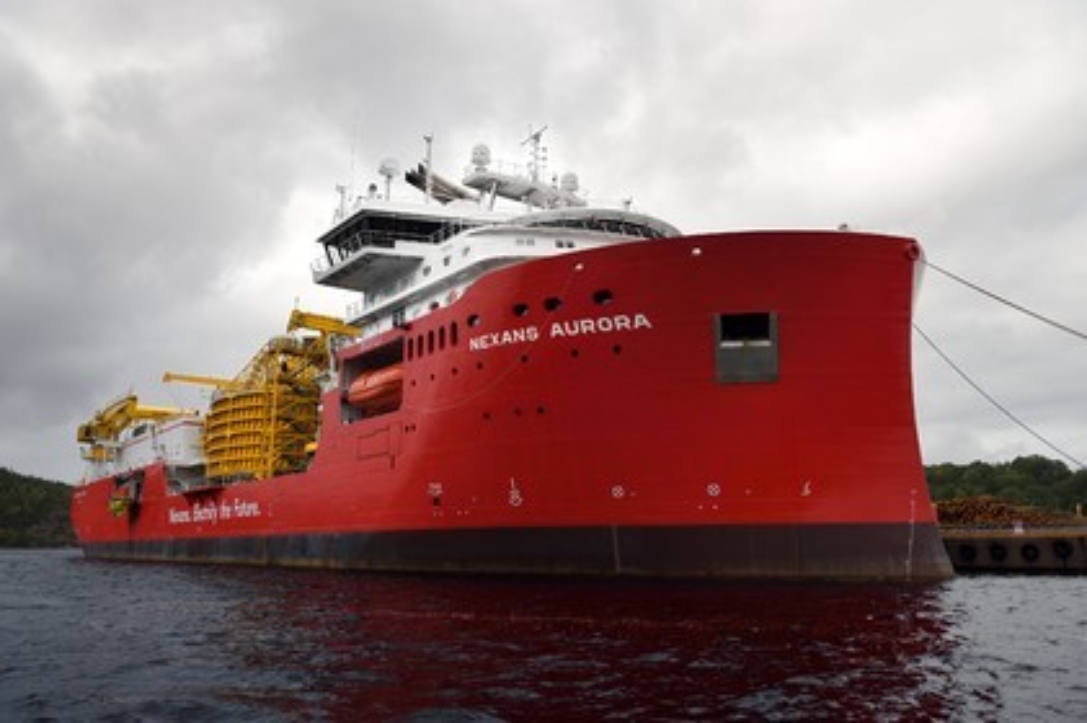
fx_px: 875
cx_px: 544
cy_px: 362
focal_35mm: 29
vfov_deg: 44.9
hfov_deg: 63.7
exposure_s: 1/400
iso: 200
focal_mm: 29
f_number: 7.1
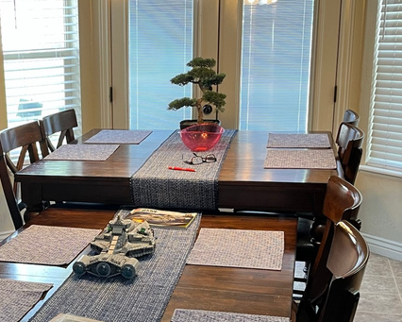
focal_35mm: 61
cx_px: 81
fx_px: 726
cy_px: 219
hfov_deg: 30.2
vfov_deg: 24.8
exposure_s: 1/60
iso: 100
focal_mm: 5.1
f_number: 1.6
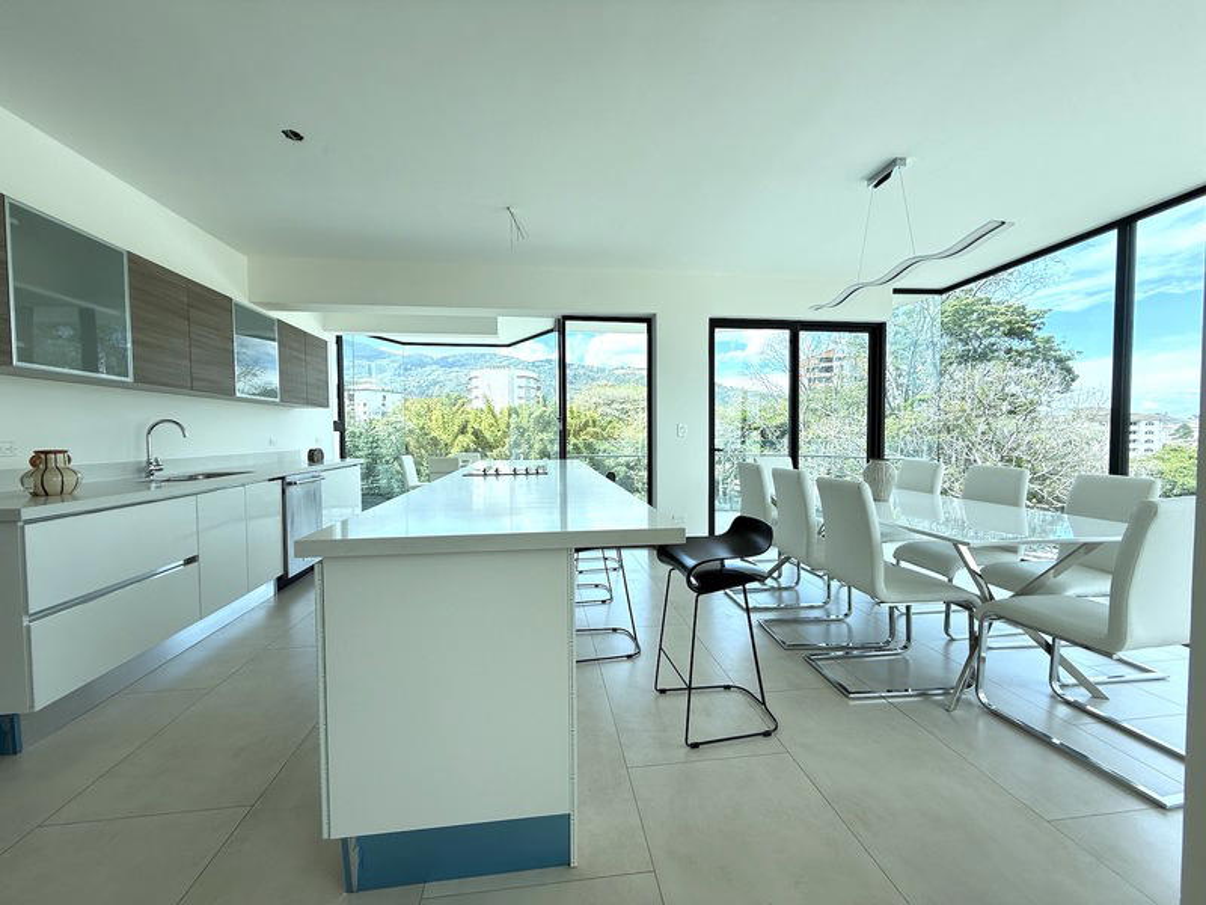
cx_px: 603
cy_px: 452
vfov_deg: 85.7
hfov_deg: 102.1
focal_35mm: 14
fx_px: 488
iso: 64
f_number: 2.2
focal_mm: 2.22
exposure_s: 1/338
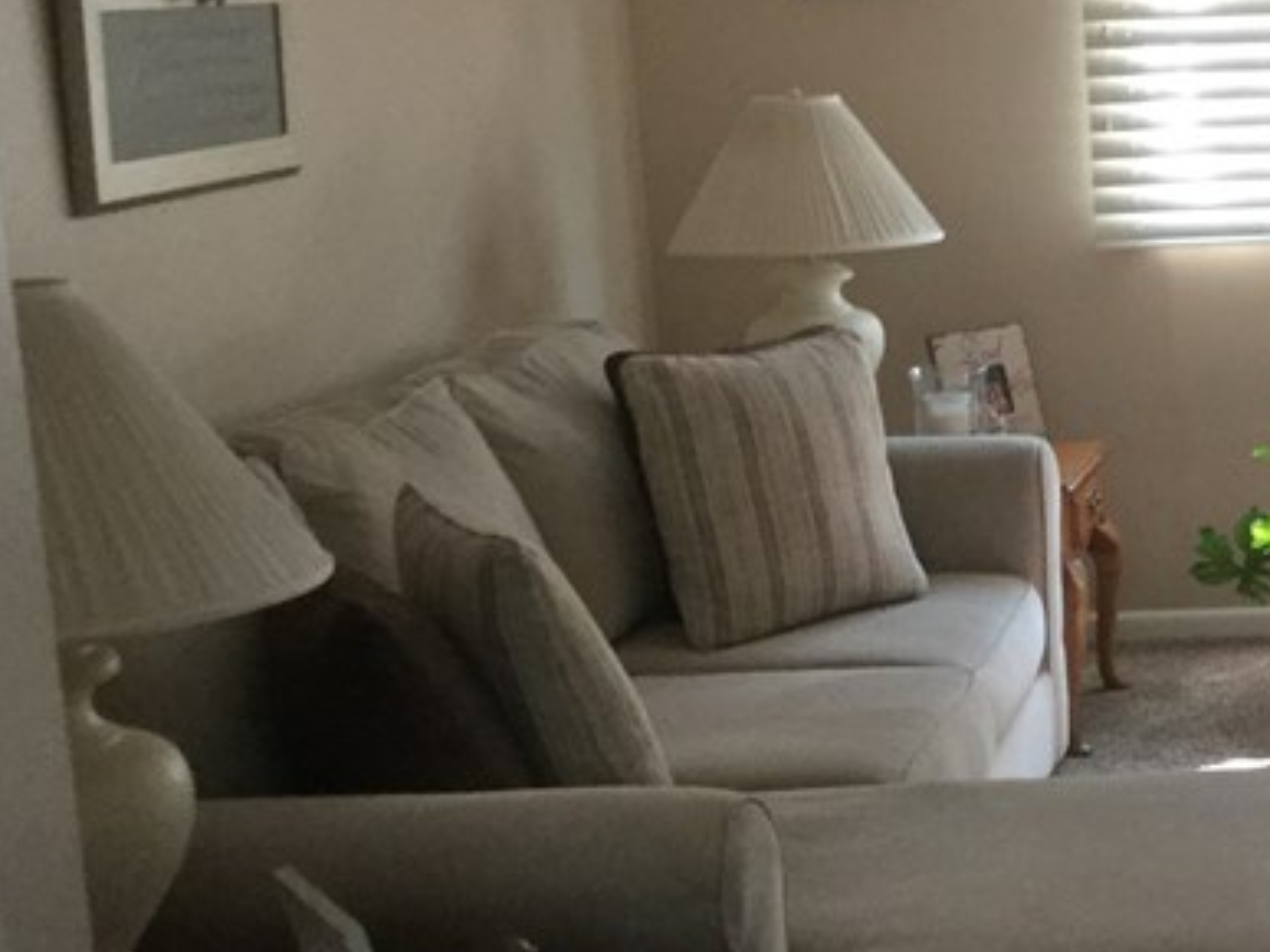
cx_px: 1464
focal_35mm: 82
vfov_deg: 18.0
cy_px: 558
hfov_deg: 22.3
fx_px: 3008
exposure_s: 1/30
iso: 80
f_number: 2.4
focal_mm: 3.3
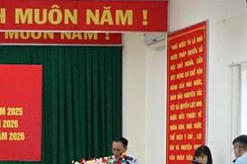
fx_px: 857
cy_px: 215
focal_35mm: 125
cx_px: -84
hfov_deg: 15.5
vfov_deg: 10.7
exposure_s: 1/500
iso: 6400
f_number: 4
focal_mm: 26
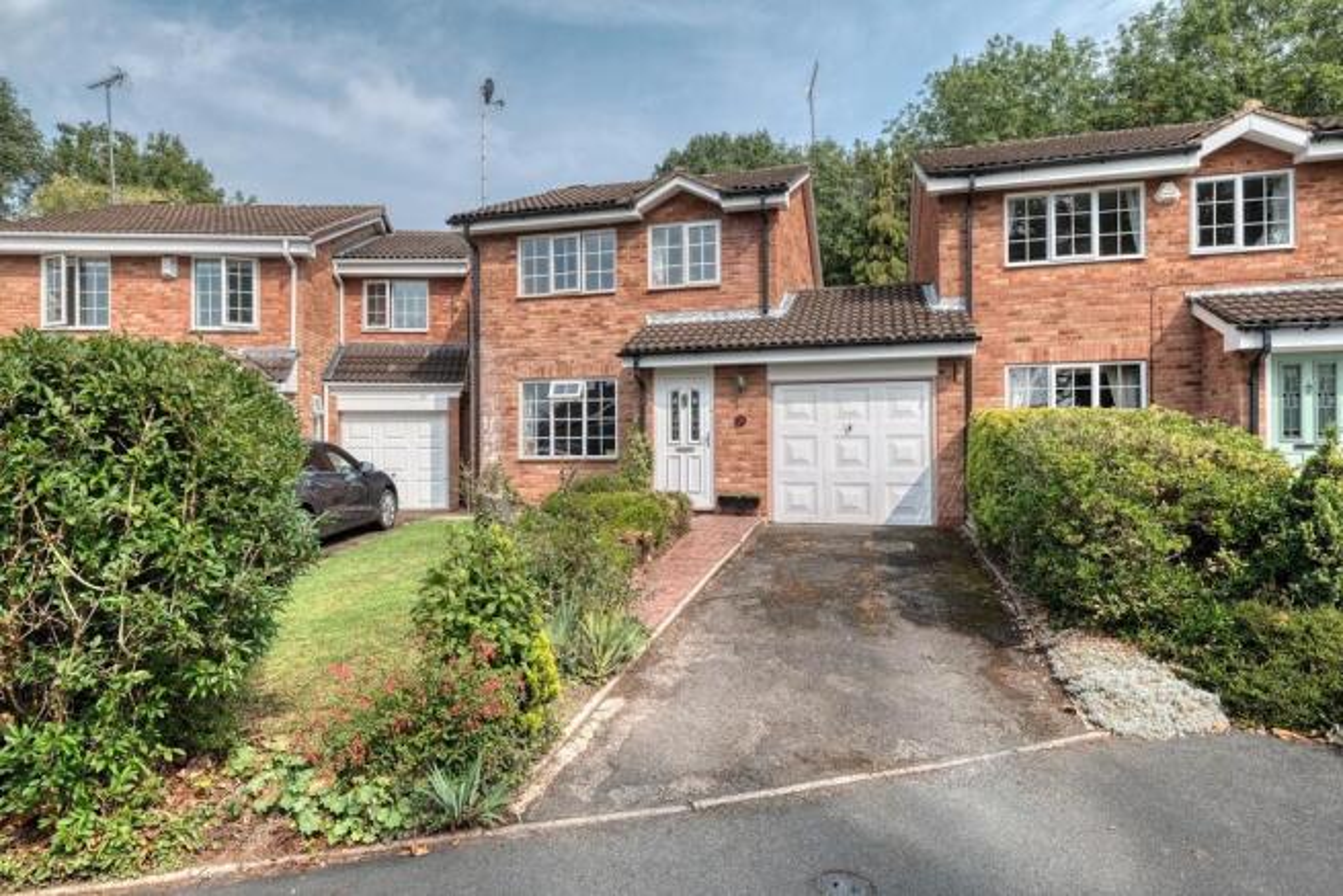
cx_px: 672
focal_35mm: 20
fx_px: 746
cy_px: 448
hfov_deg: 84.0
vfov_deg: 62.0
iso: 250
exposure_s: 1/640
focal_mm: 13.2
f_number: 8
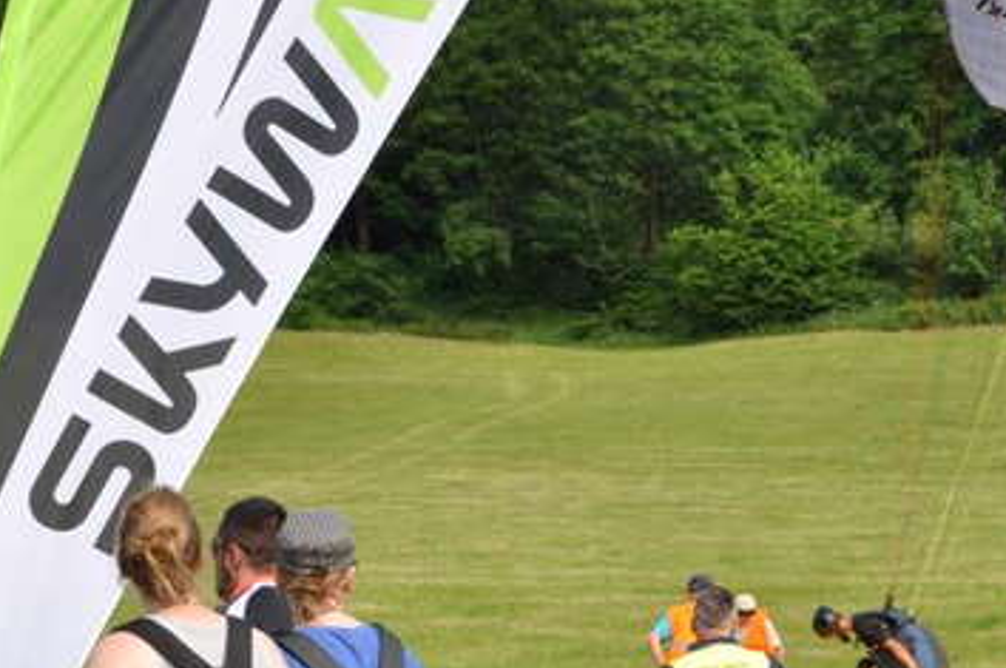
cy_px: 443
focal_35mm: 151
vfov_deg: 9.0
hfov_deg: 13.6
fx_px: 4217
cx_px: 708
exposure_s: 1/125
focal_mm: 45
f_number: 11
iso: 200
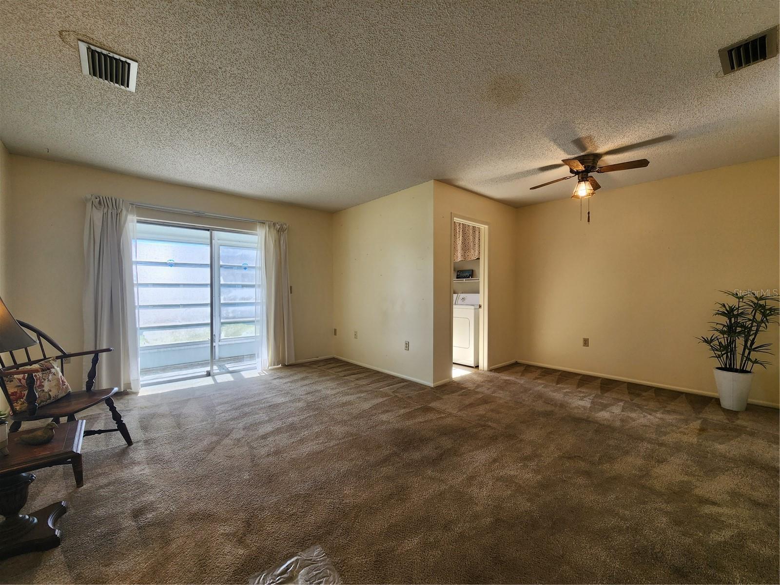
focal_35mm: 13
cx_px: 390
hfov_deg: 106.2
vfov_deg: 89.9
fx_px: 293
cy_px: 292
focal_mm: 2.2
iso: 80
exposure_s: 1/120
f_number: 2.2
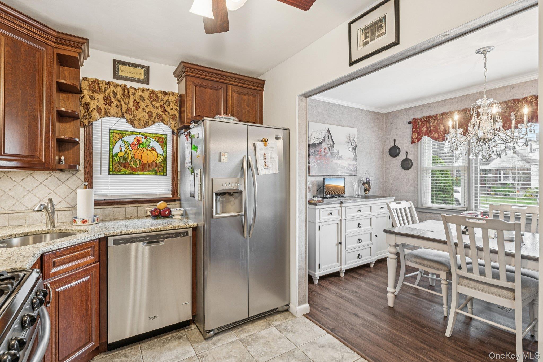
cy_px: 181
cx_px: 272
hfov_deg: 93.3
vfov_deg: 70.4
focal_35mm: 17
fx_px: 256
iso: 250
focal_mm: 17
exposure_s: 1/6
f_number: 8
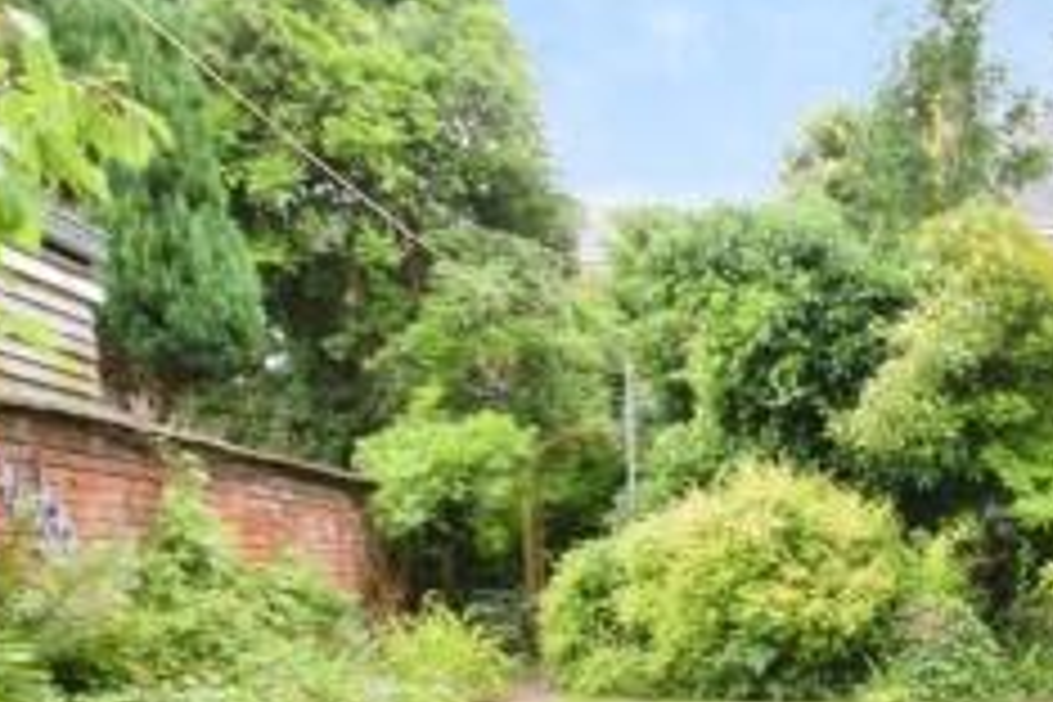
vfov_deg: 28.8
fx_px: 1228
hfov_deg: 39.3
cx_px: 1118
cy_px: 781
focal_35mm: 42
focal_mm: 10
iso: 100
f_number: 16
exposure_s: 1/2.5
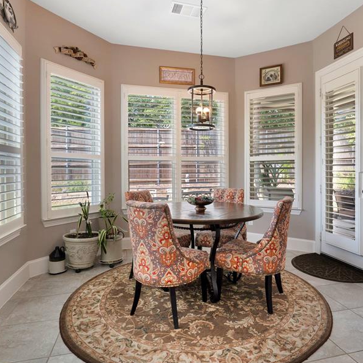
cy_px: 176
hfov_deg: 69.5
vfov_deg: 69.6
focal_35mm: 22
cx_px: 199
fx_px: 261
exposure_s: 1/2.5
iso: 100
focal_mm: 15
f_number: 11
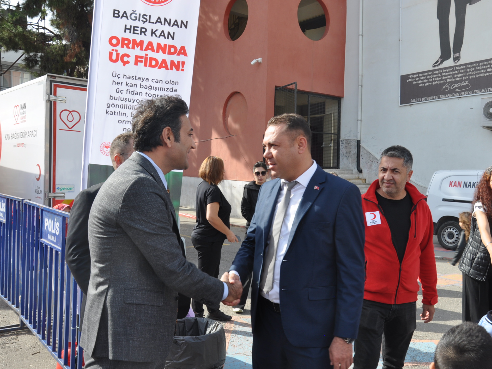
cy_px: 185
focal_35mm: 36
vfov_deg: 39.7
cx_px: 275
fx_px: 512
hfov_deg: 51.2
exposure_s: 1/125
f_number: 11
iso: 200
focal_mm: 22
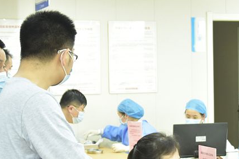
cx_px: 161
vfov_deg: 13.8
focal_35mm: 99
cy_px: 87
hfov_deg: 20.5
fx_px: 657
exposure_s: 1/160
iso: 2500
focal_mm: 35
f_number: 3.2
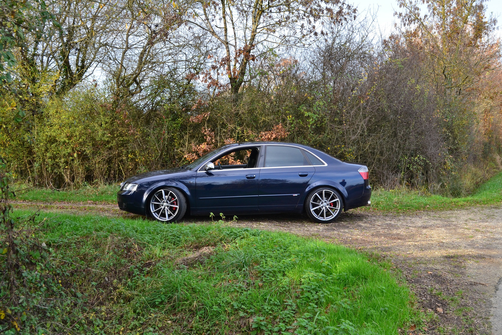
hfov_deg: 43.6
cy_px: 168
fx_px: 627
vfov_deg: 29.9
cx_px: 251
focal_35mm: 45
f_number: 8
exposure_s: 1/60
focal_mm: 30
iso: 400
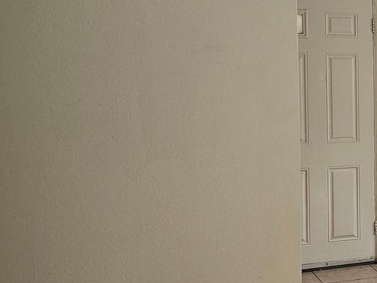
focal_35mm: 73
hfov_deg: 22.1
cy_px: 109
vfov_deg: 20.1
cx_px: 563
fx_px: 795
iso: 320
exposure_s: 1/170
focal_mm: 6.3
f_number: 1.7
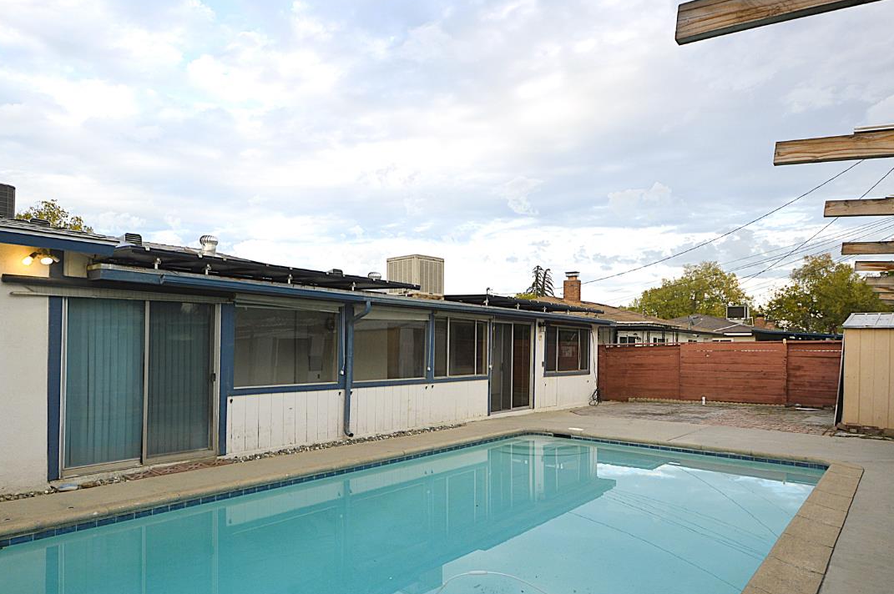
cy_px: 328
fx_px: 521
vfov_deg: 59.3
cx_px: 419
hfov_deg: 81.2
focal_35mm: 21
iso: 250
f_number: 5.6
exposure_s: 1/125
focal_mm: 10
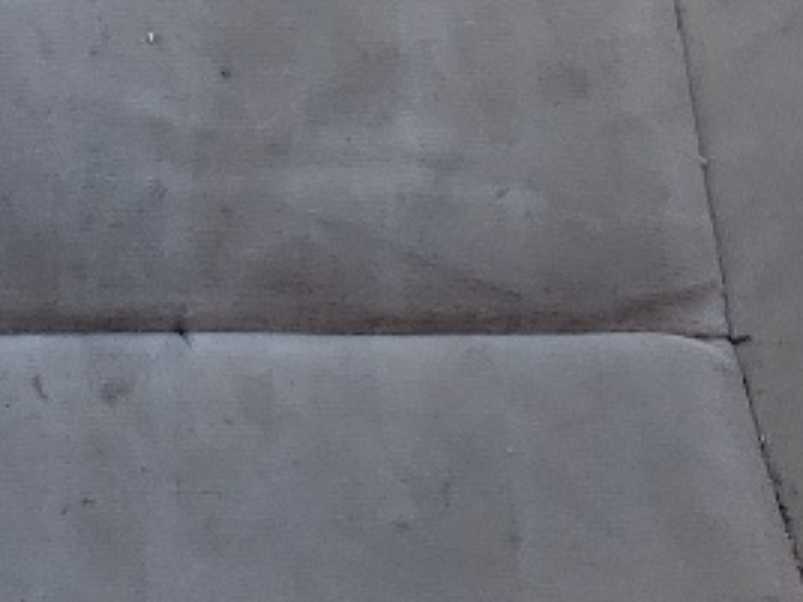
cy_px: -350
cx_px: -950
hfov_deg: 11.2
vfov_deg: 9.3
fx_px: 3596
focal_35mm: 155
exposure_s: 1/143
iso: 50
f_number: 1.5
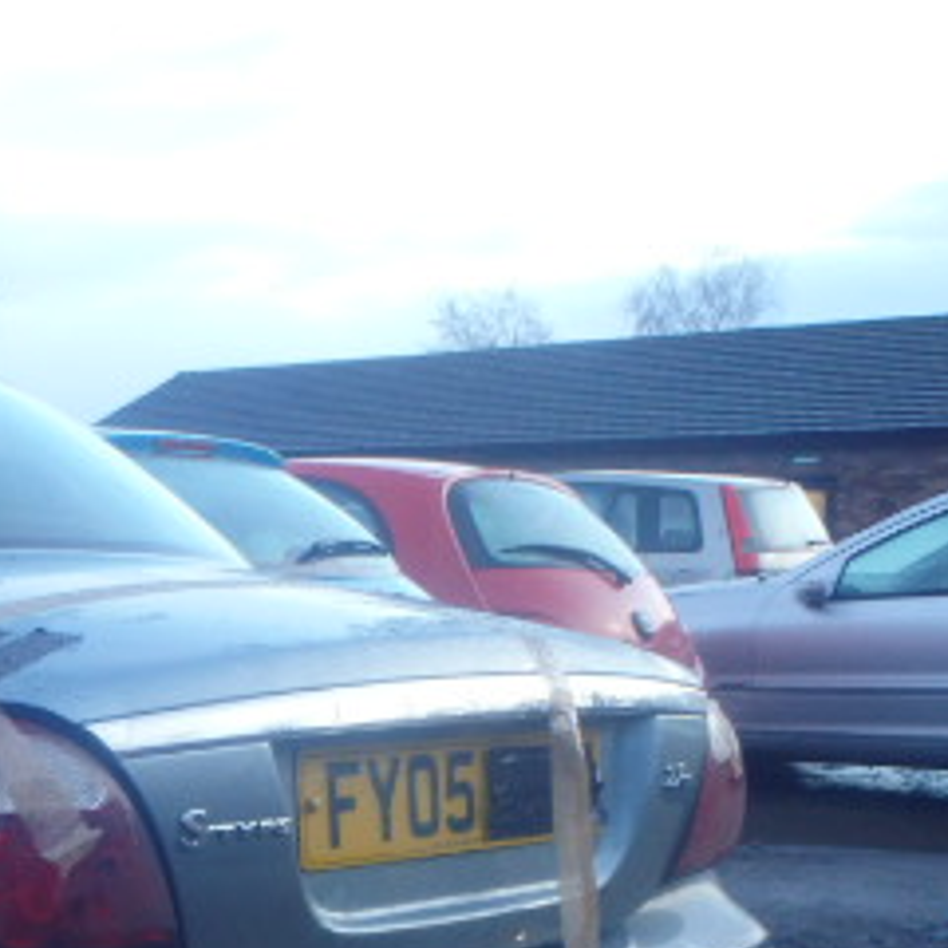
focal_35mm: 66
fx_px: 2045
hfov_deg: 23.3
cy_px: 940
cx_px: -269
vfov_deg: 24.9
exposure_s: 1/30
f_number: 3.9
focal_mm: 5
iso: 200
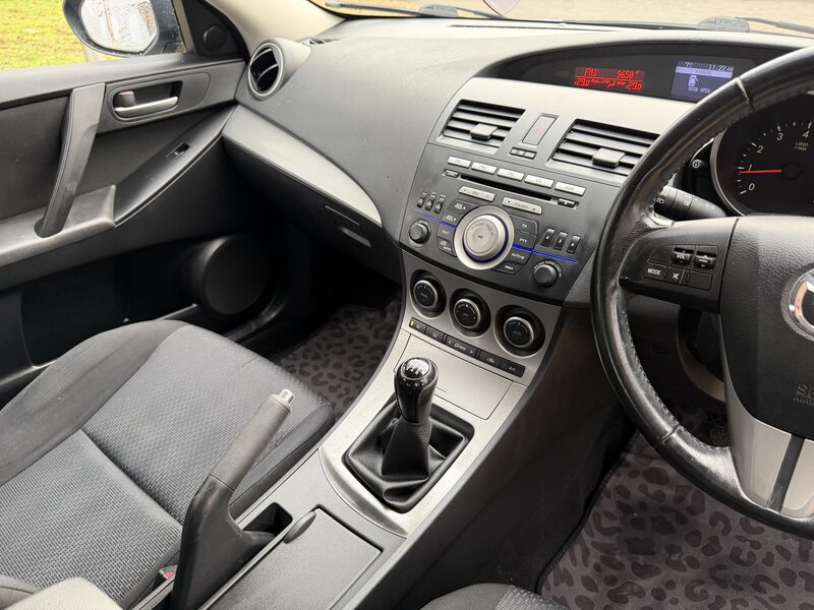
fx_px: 564
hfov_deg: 71.6
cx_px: 407
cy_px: 305
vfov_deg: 56.8
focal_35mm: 24
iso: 200
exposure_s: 1/60
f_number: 1.78
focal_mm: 6.76
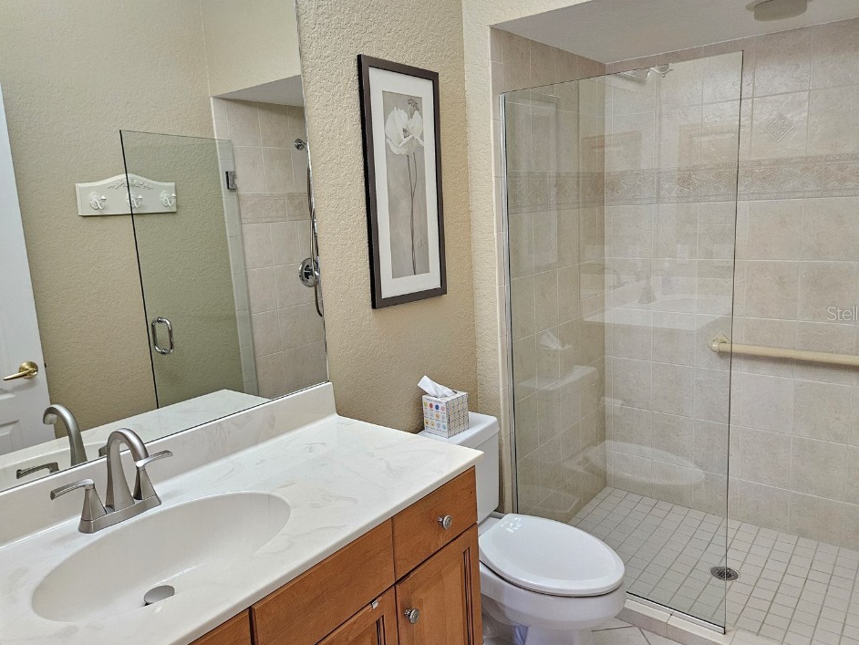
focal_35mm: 25
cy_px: 313
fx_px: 621
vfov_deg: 54.9
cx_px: 446
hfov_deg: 69.4
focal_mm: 5.4
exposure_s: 1/120
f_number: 1.8
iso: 500
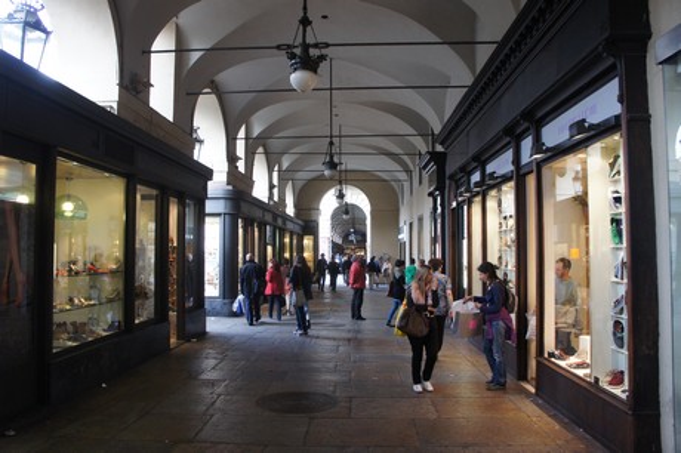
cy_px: 226
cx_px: 340
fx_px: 510
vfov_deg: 47.9
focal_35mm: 27
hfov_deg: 67.4
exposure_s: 1/125
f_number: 4
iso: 800
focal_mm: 18
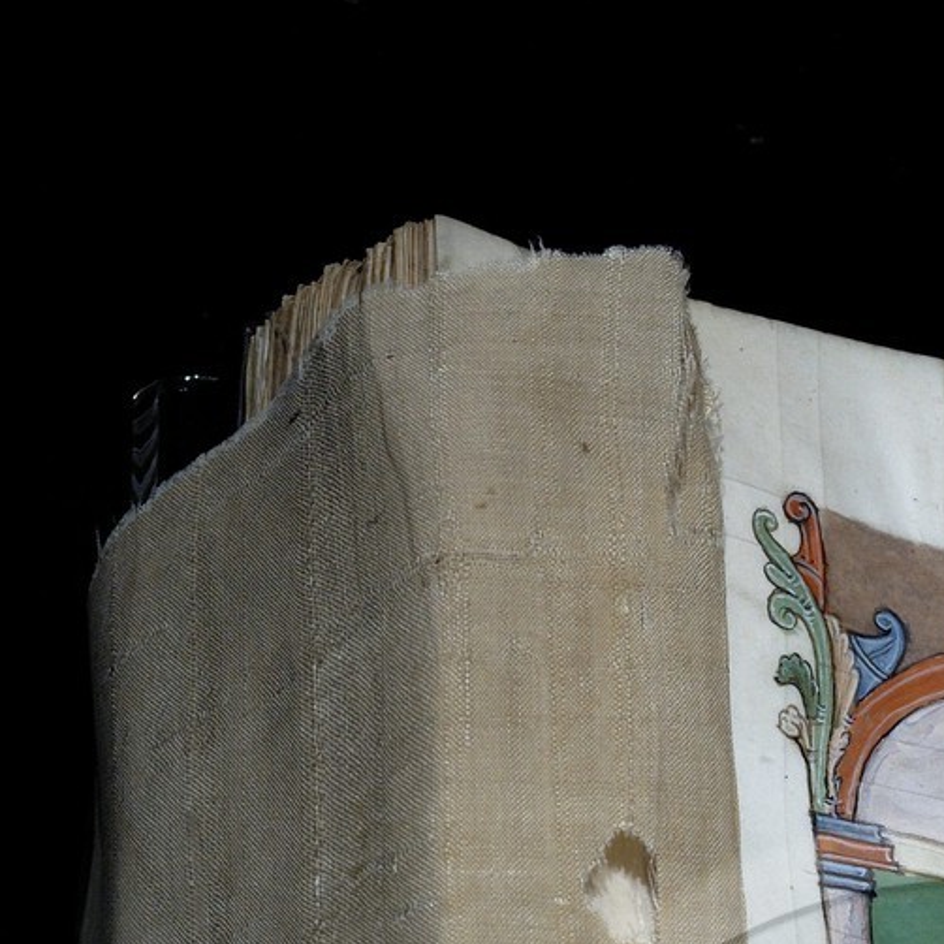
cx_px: 974
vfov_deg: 8.8
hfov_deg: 8.9
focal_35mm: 195
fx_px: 6016
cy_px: 1403
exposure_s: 2.5
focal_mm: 48
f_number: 7.1
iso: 100
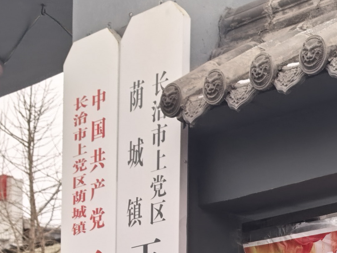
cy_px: 465
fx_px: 1110
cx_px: 272
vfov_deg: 11.9
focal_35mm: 114
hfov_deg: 17.1
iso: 50
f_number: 2
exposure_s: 1/791
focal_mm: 8.5
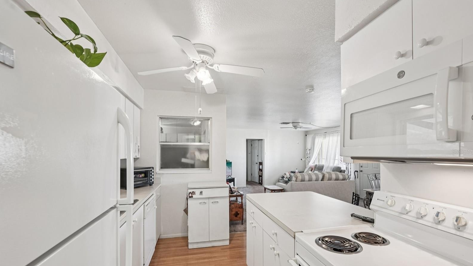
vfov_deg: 63.6
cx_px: 239
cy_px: 152
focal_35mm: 17
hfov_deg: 95.9
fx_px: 213
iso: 400
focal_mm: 16
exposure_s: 1/8
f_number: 8
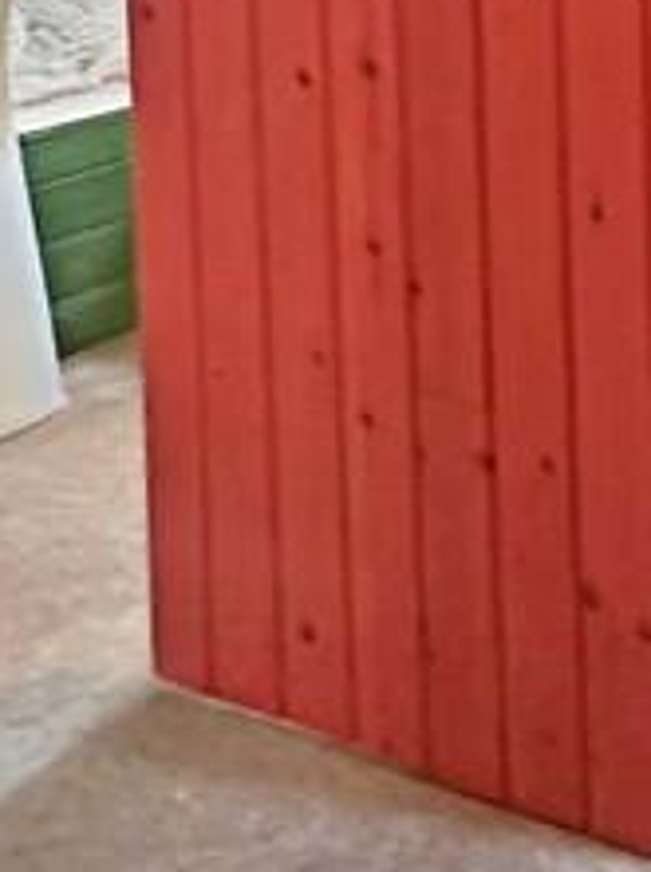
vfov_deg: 28.6
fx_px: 1635
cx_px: 1345
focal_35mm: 65
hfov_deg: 16.4
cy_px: 67
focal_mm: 2.22
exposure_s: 1/50
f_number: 2.2
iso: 1250
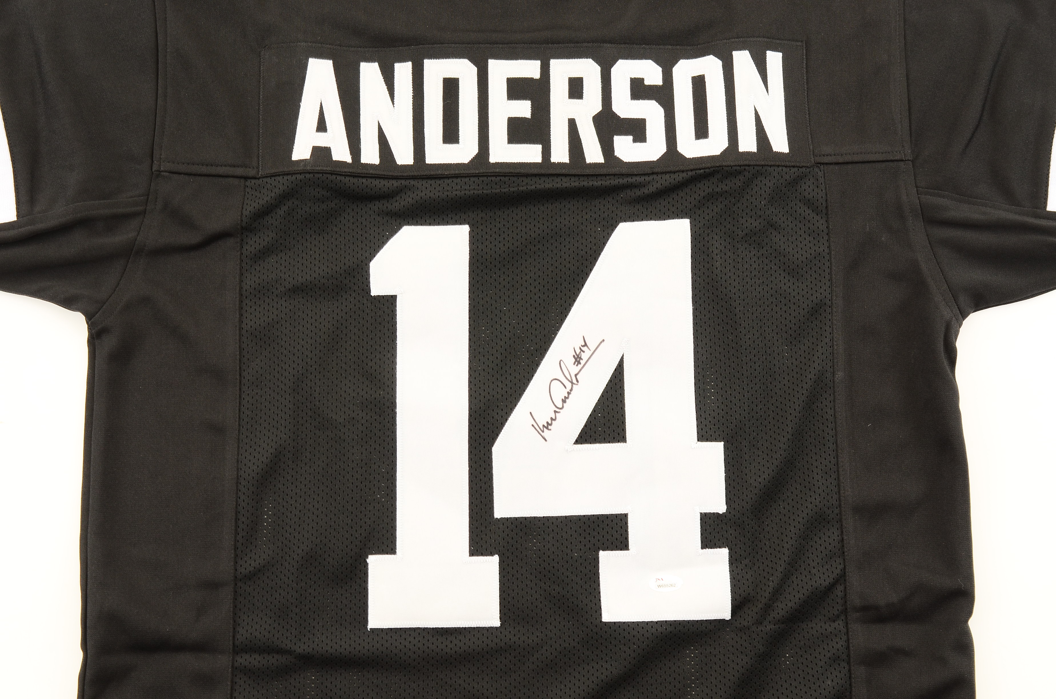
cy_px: 350
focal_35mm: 57
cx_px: 528
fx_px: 1669
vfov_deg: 23.7
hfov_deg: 35.1
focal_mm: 38
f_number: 11
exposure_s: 1/60
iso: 320
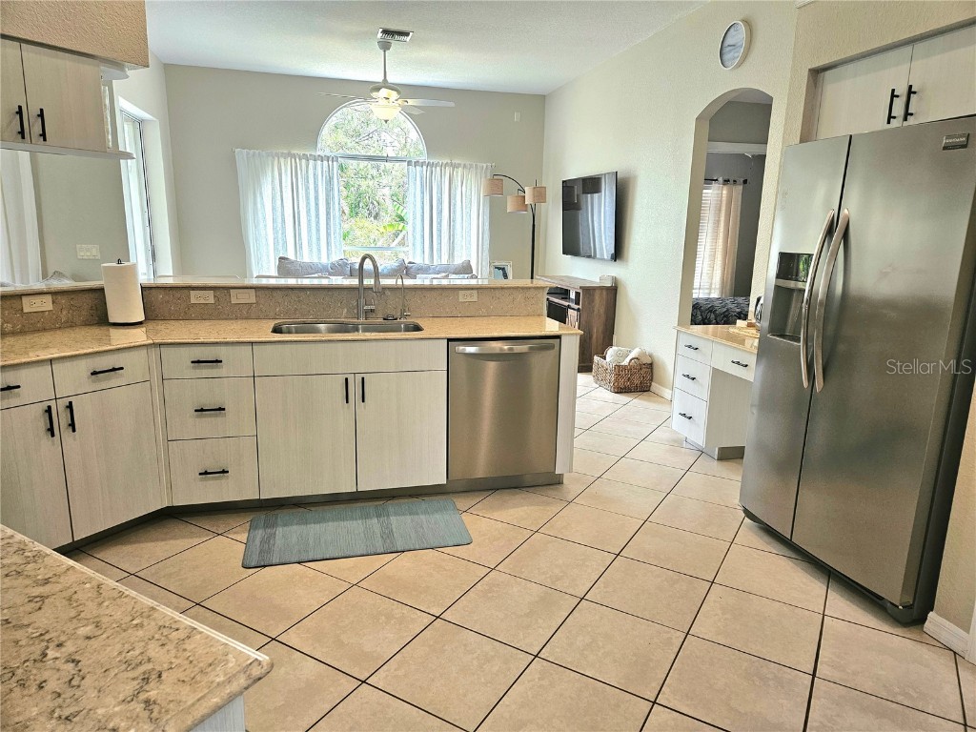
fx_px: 648
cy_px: 366
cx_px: 488
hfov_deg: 73.9
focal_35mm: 23
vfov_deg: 58.9
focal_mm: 5.4
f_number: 1.8
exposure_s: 1/120
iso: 125
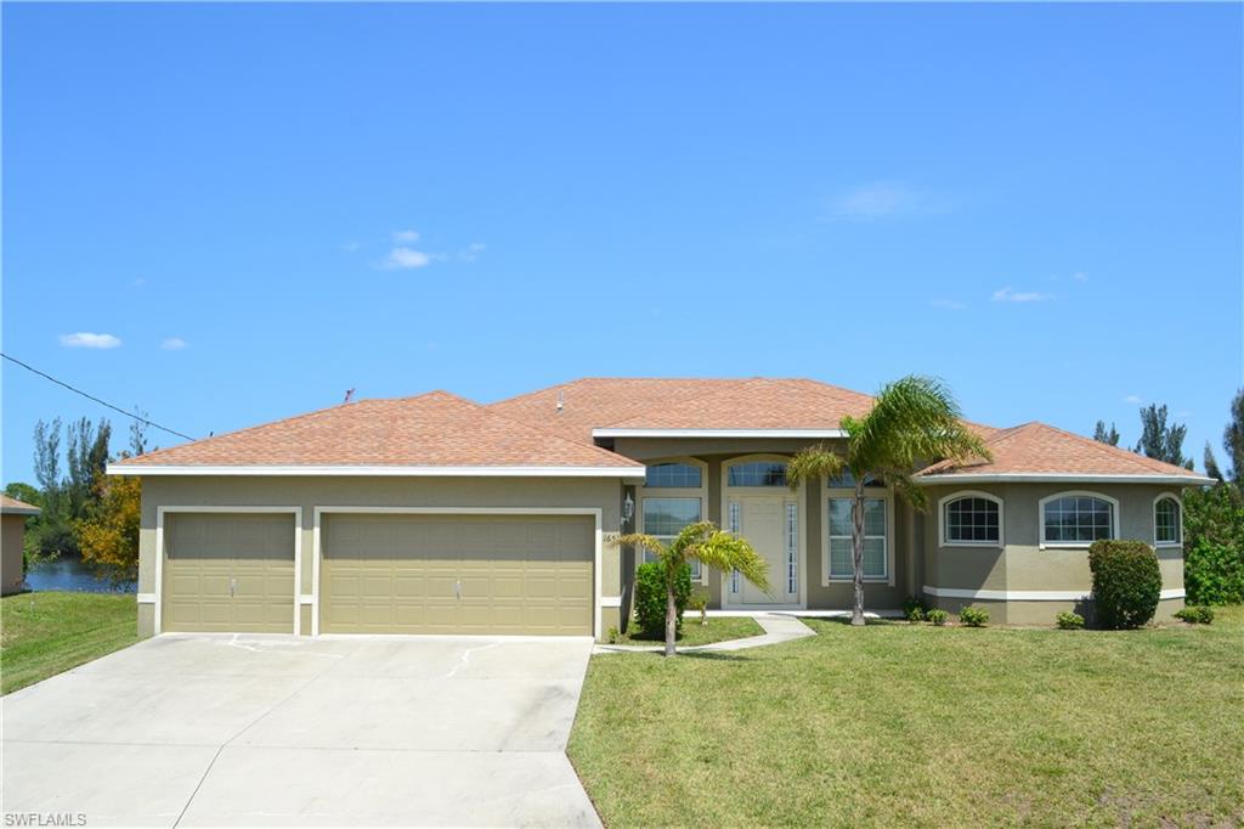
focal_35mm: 33
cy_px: 414
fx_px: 1140
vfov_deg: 39.9
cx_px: 622
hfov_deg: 57.2
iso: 400
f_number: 11
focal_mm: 22
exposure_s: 1/400
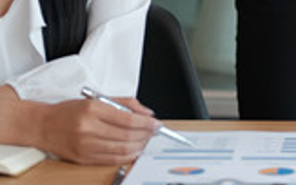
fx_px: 1606
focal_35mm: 199
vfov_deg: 6.5
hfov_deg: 10.3
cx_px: 367
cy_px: -94
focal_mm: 35
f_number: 2
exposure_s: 1/160
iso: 250
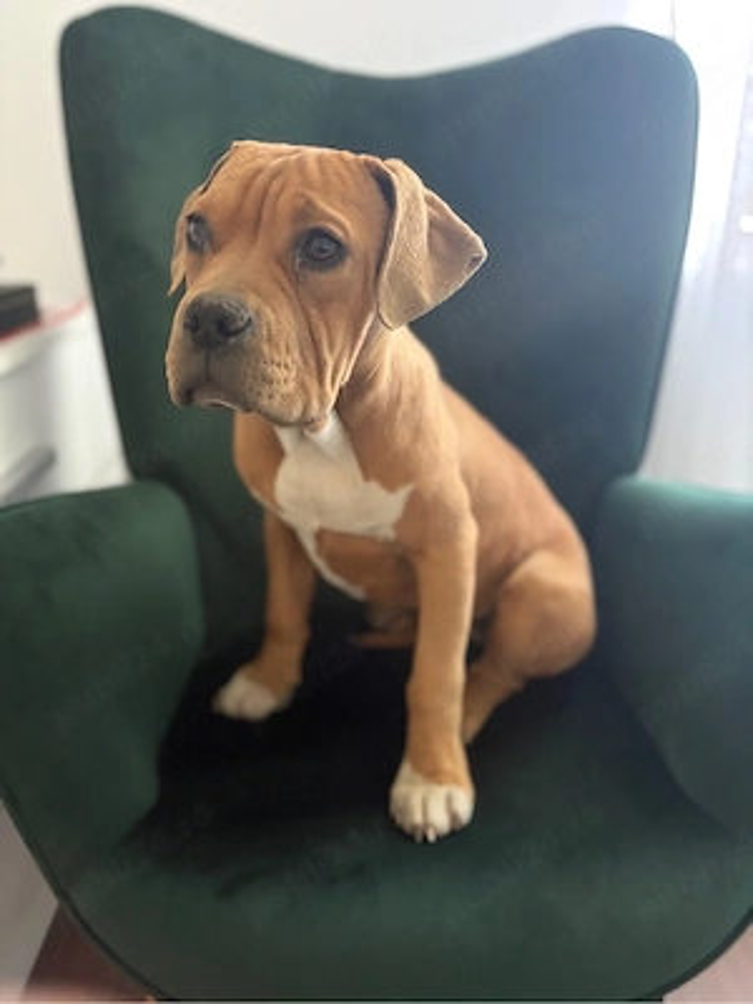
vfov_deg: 67.3
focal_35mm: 26
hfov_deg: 53.1
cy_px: 502
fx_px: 754
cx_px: 376
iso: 640
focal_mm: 5.96
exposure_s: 1/33
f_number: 1.6
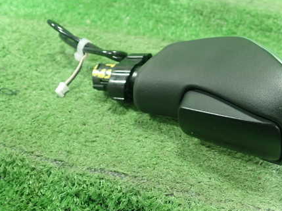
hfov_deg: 44.3
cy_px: 83
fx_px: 342
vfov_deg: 34.2
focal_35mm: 42
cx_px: 181
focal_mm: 5.5
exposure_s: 1/125
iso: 500
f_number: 2.3
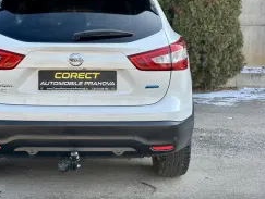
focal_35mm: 71
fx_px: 544
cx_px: 71
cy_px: 70
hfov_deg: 27.0
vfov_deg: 20.7
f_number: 1.78
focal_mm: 6.86
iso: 64
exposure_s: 1/668
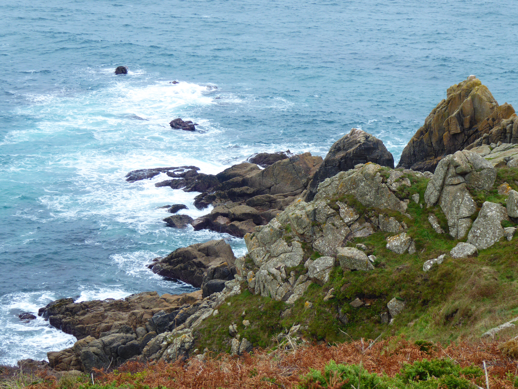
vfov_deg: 15.1
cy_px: 194
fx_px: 1466
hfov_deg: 20.0
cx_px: 259
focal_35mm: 98
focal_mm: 17.5
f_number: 5
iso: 80
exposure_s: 1/100
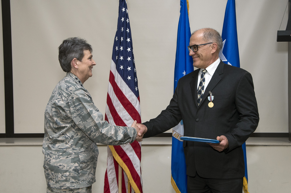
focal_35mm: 48
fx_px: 387
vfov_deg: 27.9
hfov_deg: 41.2
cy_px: 96
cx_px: 146
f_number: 8
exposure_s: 1/60
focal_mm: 48
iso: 1600
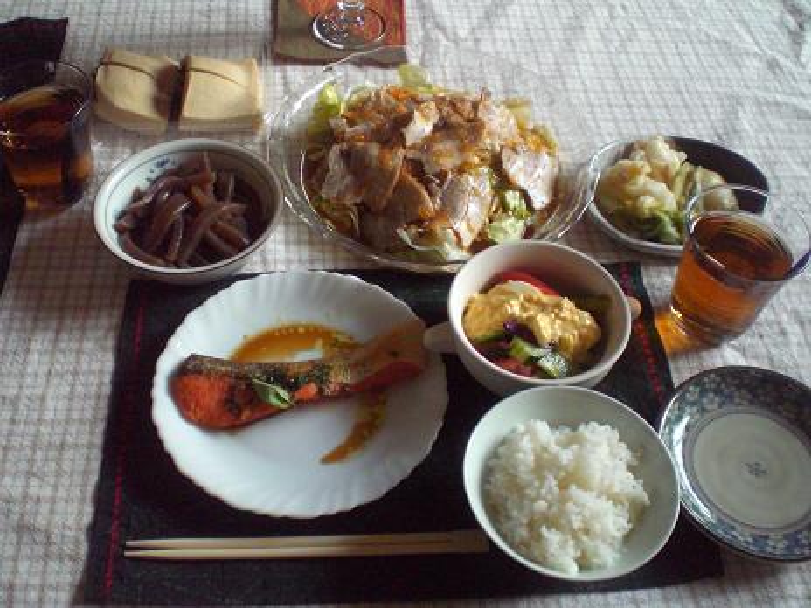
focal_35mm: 38
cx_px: 406
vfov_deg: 37.7
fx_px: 890
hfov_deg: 49.0
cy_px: 304
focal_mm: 6.3
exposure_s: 1/125
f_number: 3.1
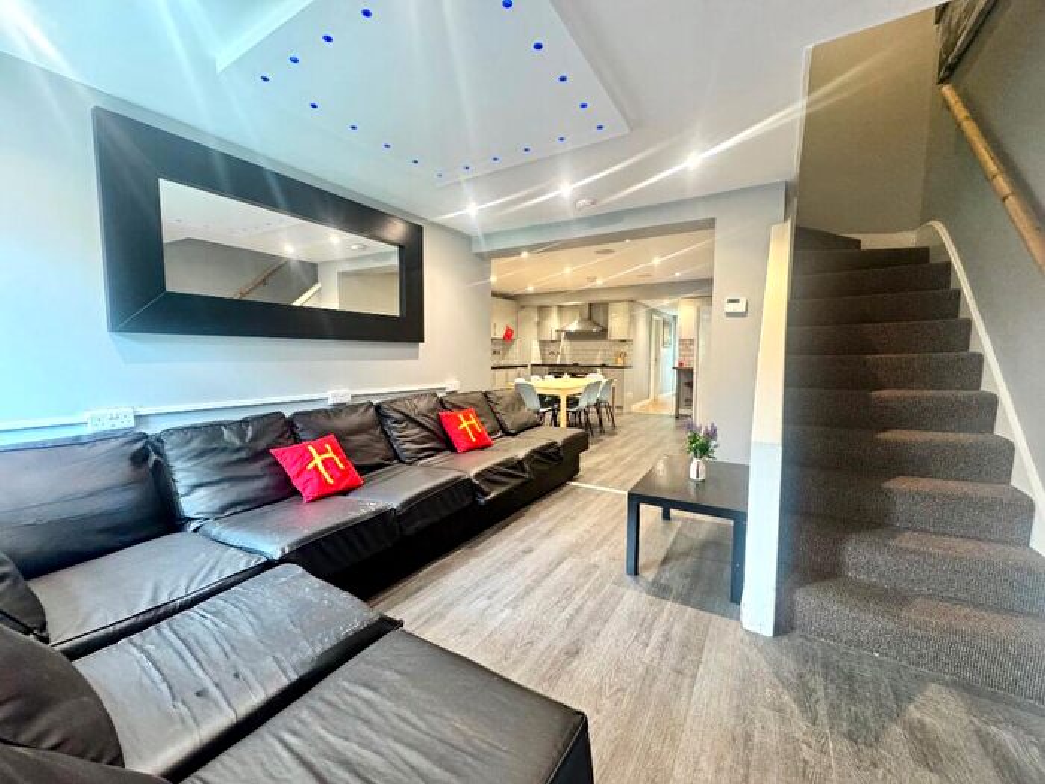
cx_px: 522
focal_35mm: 14
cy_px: 392
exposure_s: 1/50
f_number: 2.2
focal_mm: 2.22
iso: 250
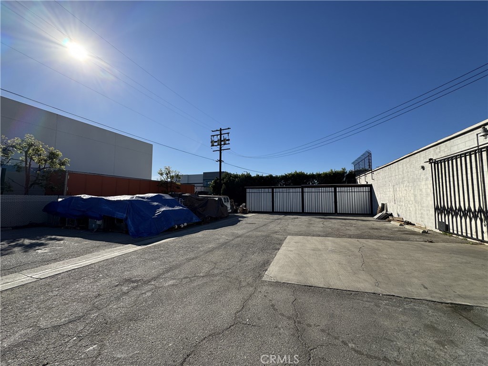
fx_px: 197
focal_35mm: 14
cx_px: 244
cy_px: 183
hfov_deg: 102.1
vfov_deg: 85.7
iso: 40
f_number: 2.2
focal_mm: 2.22
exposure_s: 1/2146
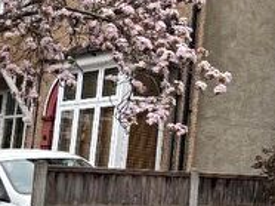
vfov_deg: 15.0
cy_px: 69
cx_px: 460
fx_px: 778
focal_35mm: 98
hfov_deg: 17.2
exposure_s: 1/290
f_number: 1.6
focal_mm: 5.96
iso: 50
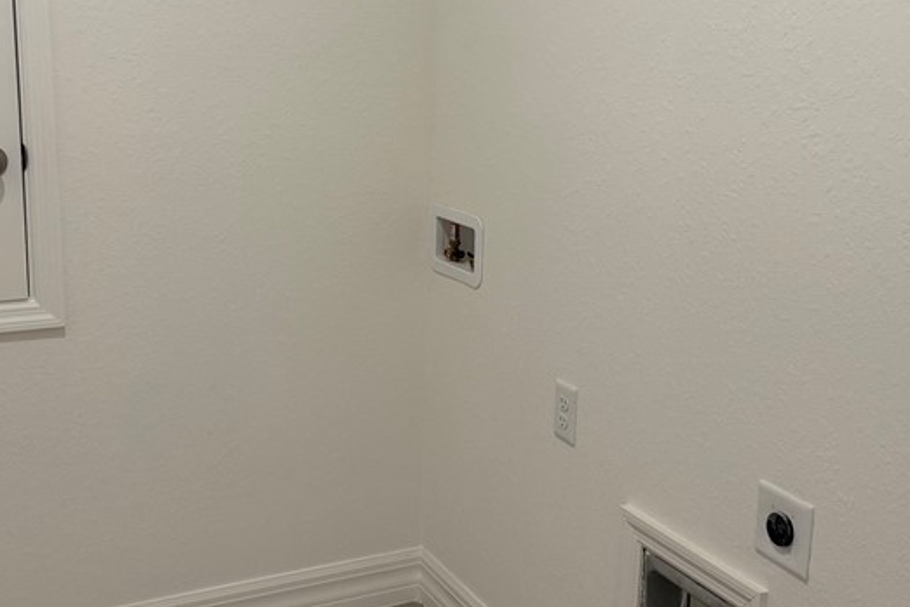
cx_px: 380
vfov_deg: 27.4
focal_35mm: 49
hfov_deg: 40.2
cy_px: 230
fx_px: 1239
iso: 160
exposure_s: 1/120
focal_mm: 6.76
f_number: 1.78
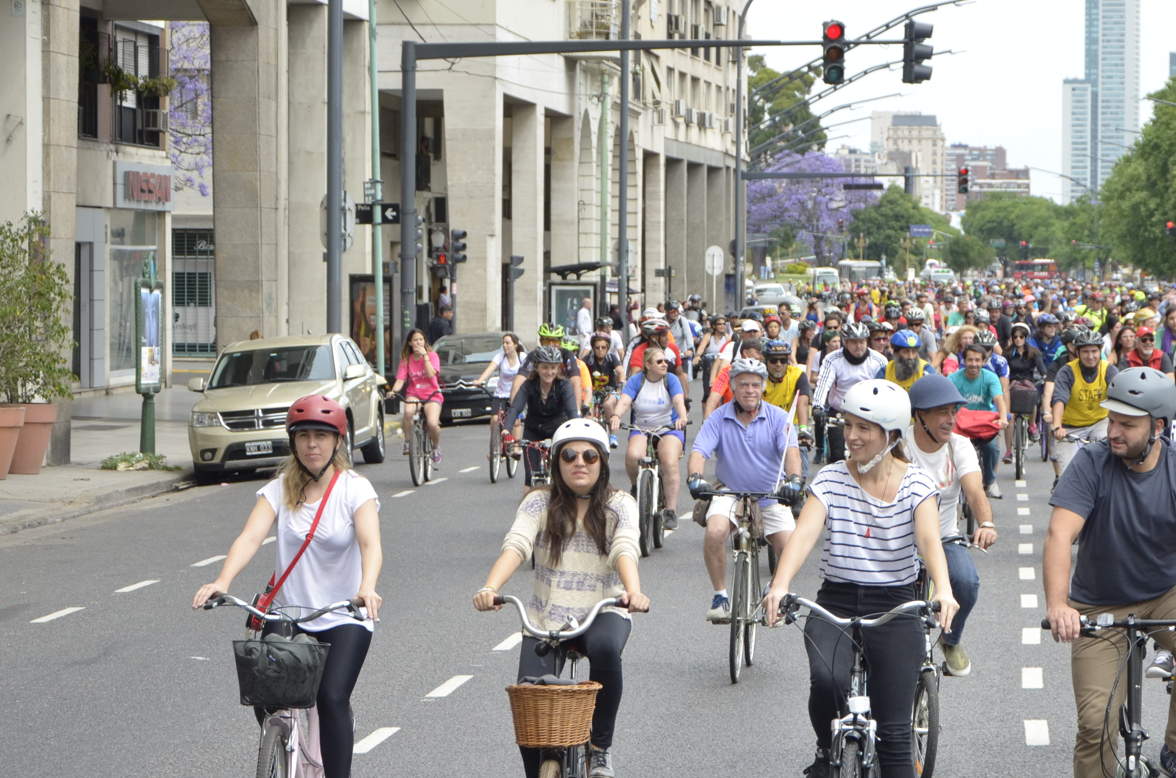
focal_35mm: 121
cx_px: 906
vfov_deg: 11.3
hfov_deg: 16.9
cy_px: 394
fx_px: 3944
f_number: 5
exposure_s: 1/640
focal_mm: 52
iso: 320
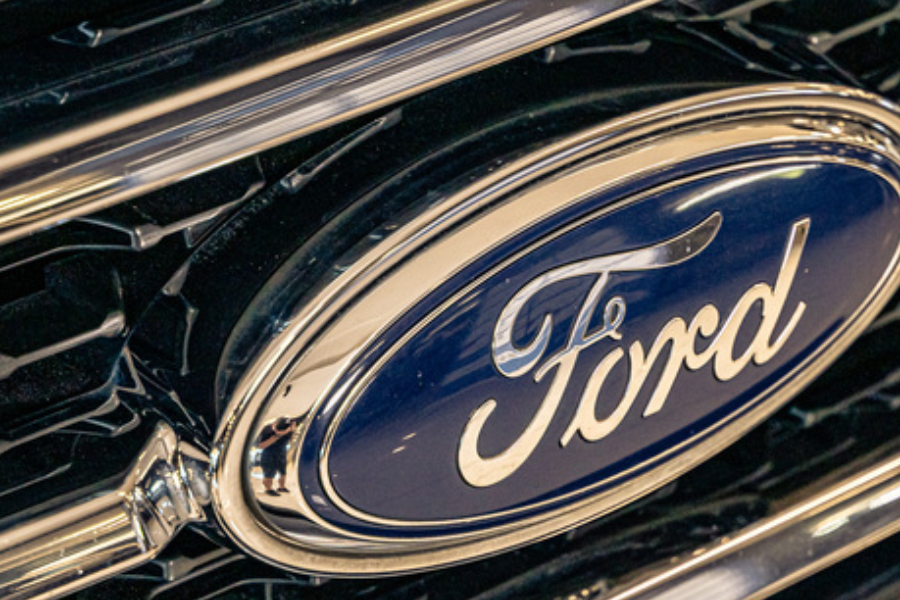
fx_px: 4175
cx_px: 513
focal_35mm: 167
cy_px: 445
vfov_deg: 8.2
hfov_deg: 12.3
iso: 400
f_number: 5
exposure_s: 1/125
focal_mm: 75
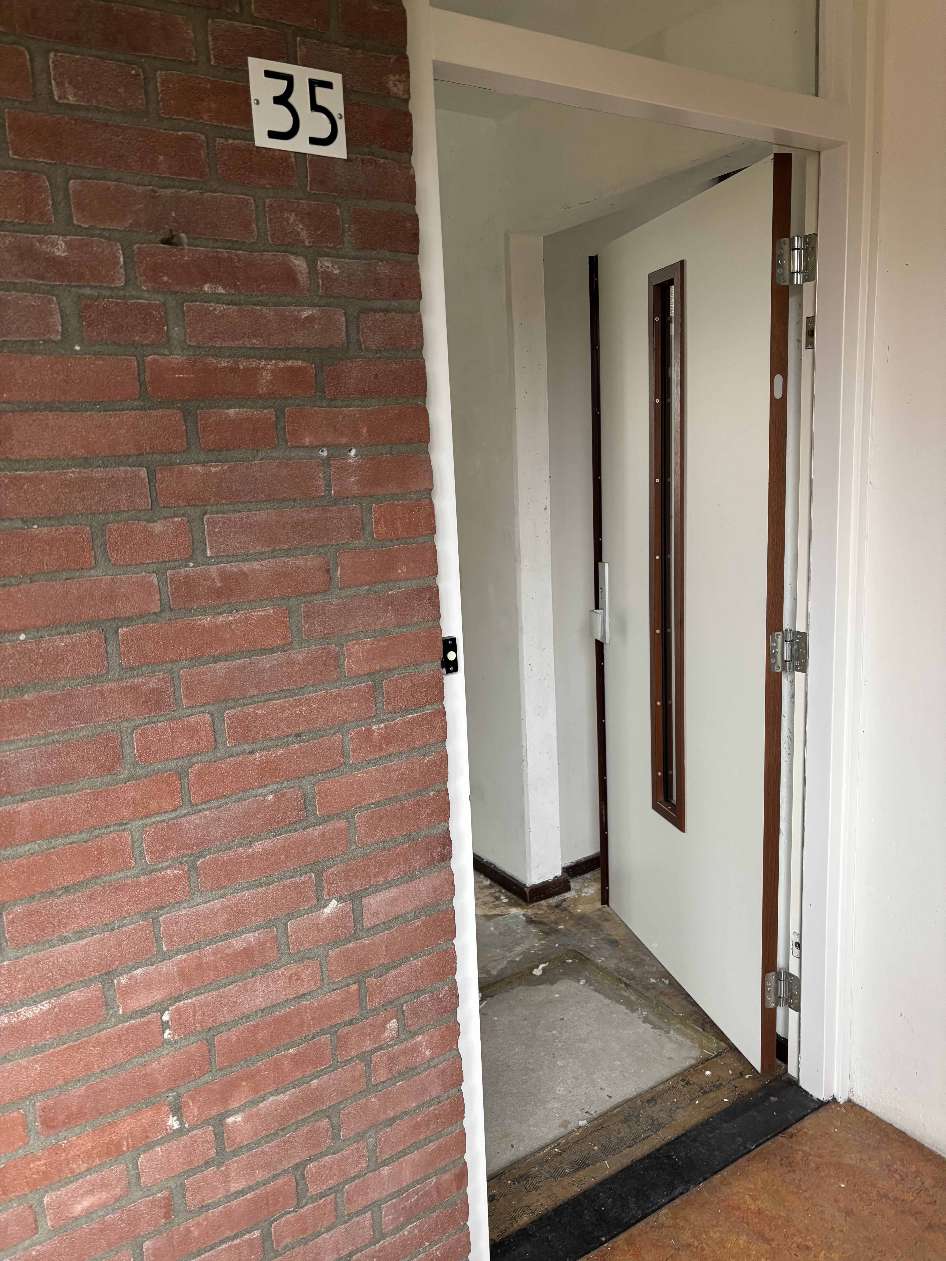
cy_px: 630
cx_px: 473
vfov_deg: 67.3
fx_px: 947
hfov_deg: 53.1
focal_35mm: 26
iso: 250
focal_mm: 5.96
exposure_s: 1/60
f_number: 1.6
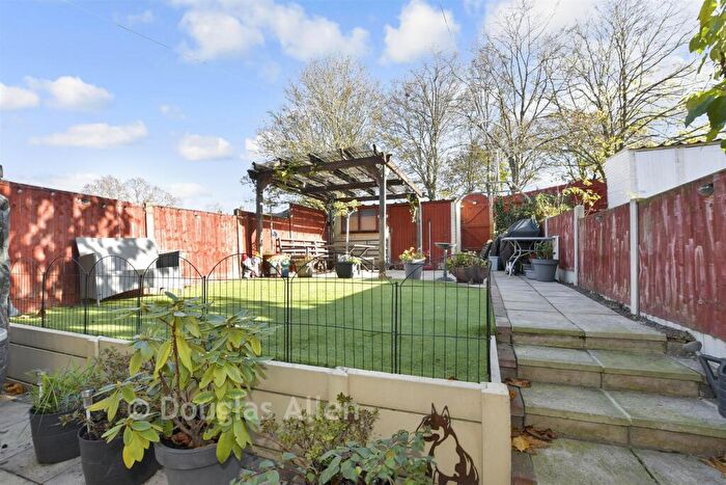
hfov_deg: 100.4
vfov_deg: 77.4
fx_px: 303
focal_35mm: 15
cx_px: 363
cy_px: 242
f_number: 8
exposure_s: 1/60
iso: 125
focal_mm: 10
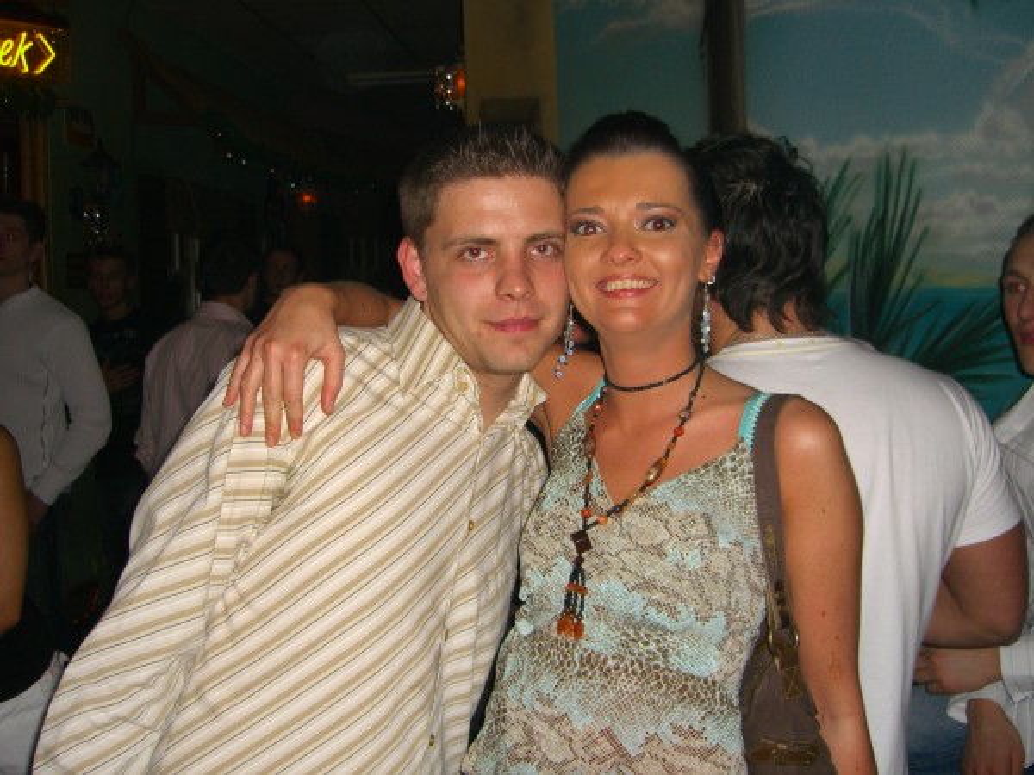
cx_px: 517
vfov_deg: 37.7
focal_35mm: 38
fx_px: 1135
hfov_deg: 49.0
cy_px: 388
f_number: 2.8
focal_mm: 7.9
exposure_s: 1/60
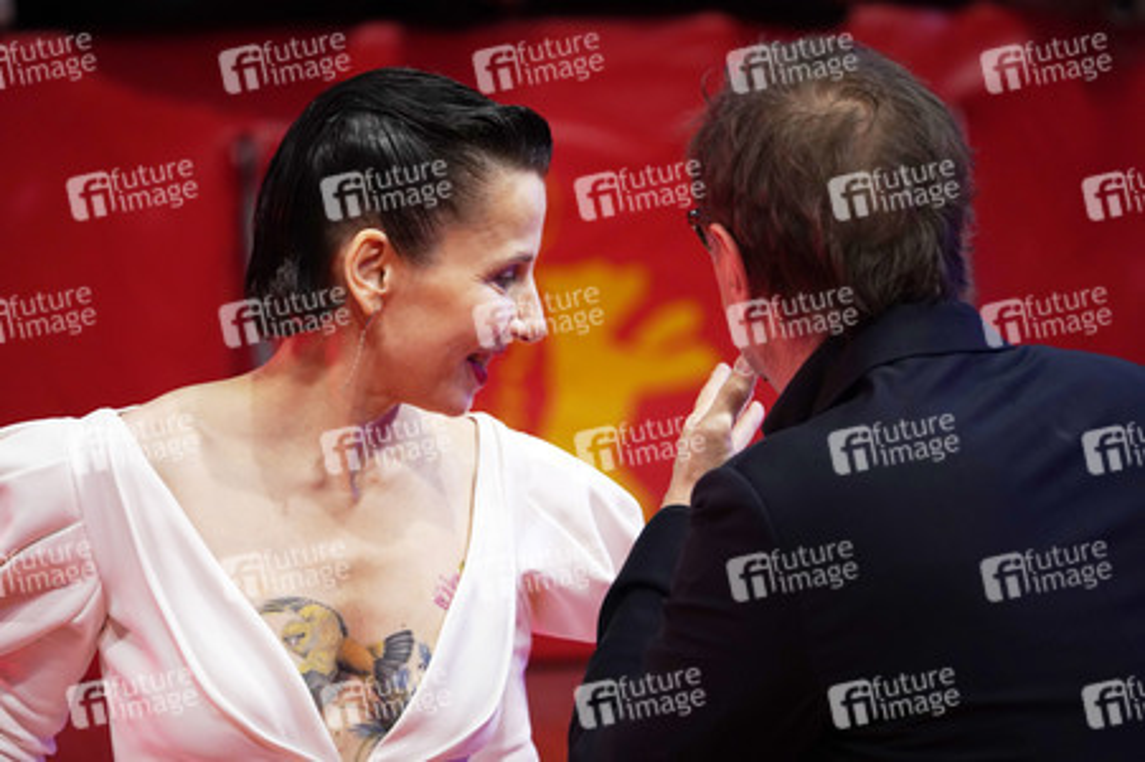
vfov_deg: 6.9
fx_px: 6356
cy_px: 381
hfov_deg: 10.3
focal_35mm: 200
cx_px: 572
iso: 3200
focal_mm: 200
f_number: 5.6
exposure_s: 1/250
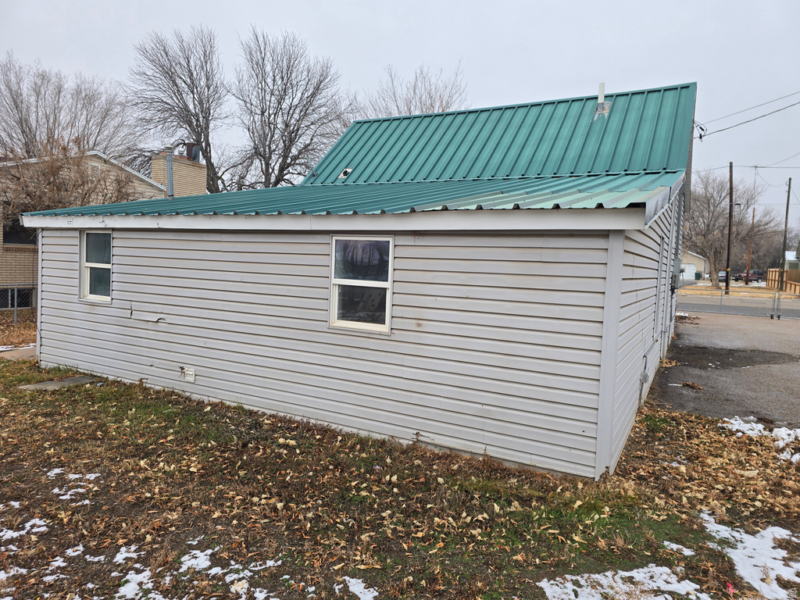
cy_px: 300
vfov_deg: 58.9
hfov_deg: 73.9
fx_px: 532
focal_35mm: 23
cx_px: 400
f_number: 1.7
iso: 12
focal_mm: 6.3
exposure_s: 1/212
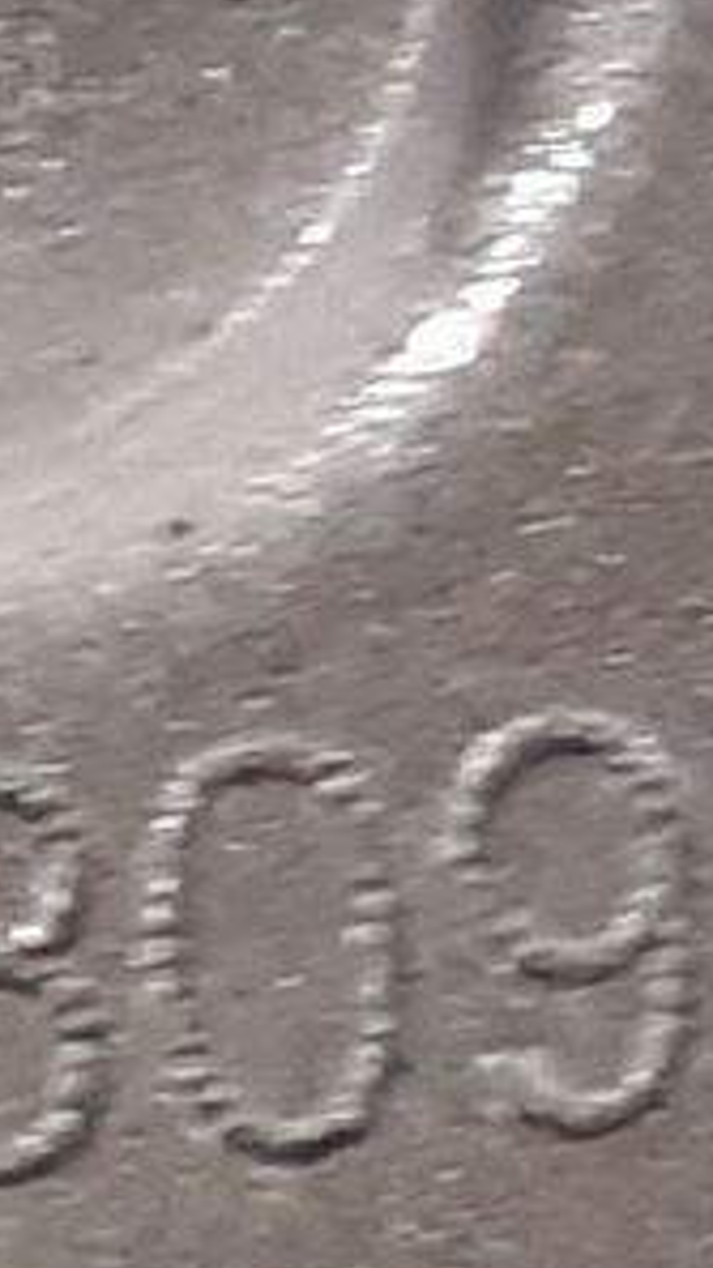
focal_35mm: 195
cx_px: -1046
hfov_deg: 6.0
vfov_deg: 11.0
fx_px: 6556
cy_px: 1059
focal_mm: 3.93
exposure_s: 1/33
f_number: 1.7
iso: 200
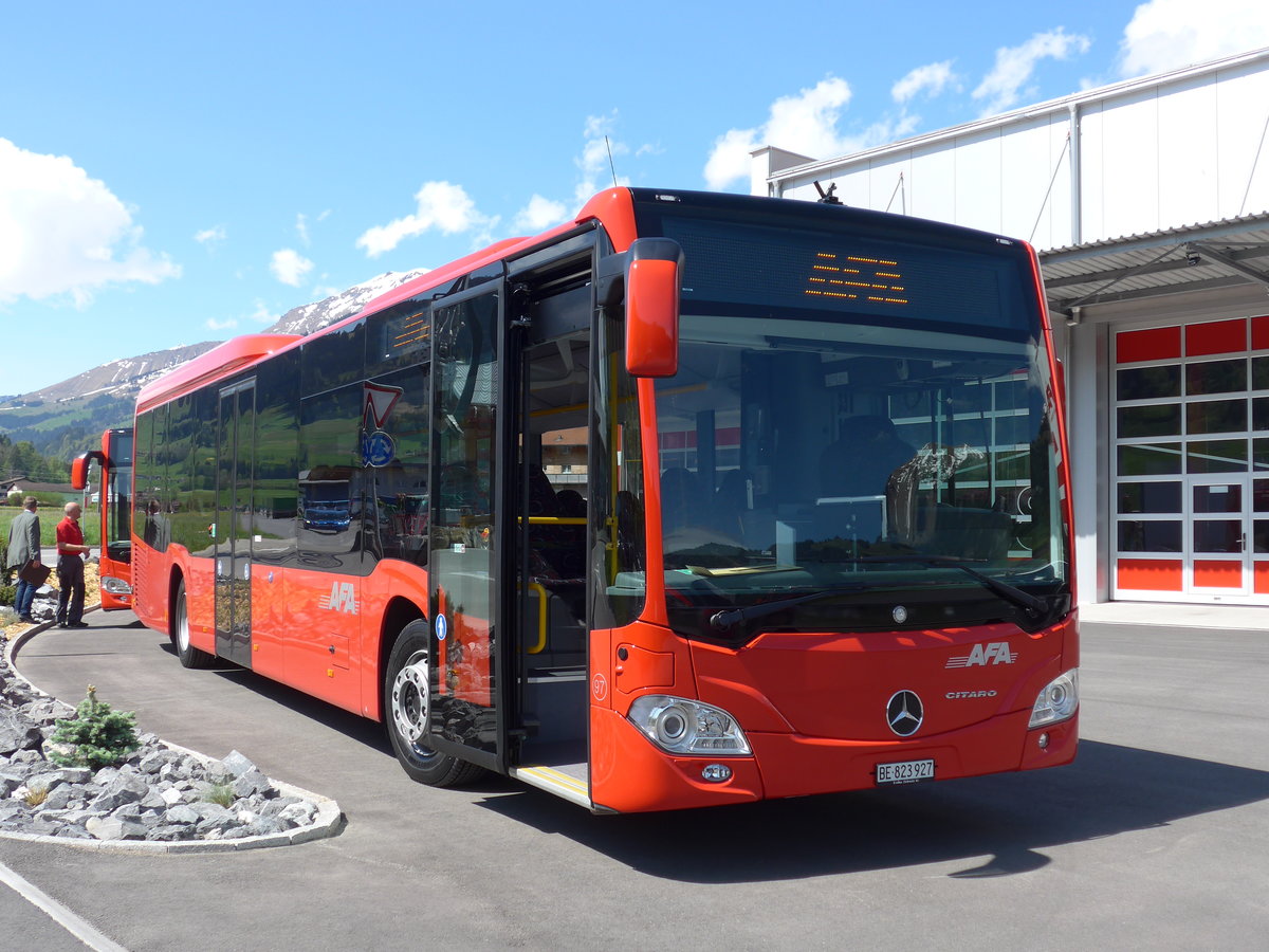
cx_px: 634
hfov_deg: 47.9
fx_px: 1430
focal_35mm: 39
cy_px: 476
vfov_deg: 36.8
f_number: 2.8
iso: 80
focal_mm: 8
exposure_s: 1/1000
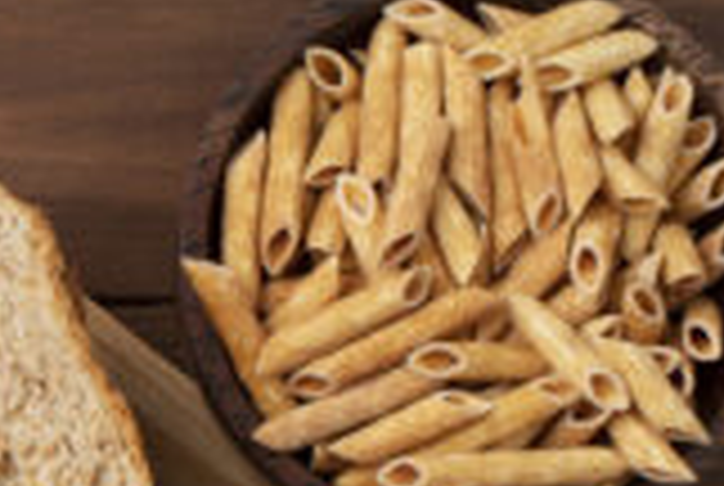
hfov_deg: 9.1
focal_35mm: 216
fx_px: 4352
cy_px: 772
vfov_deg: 6.3
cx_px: -576
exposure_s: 1/100
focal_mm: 50
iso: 100
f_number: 6.3
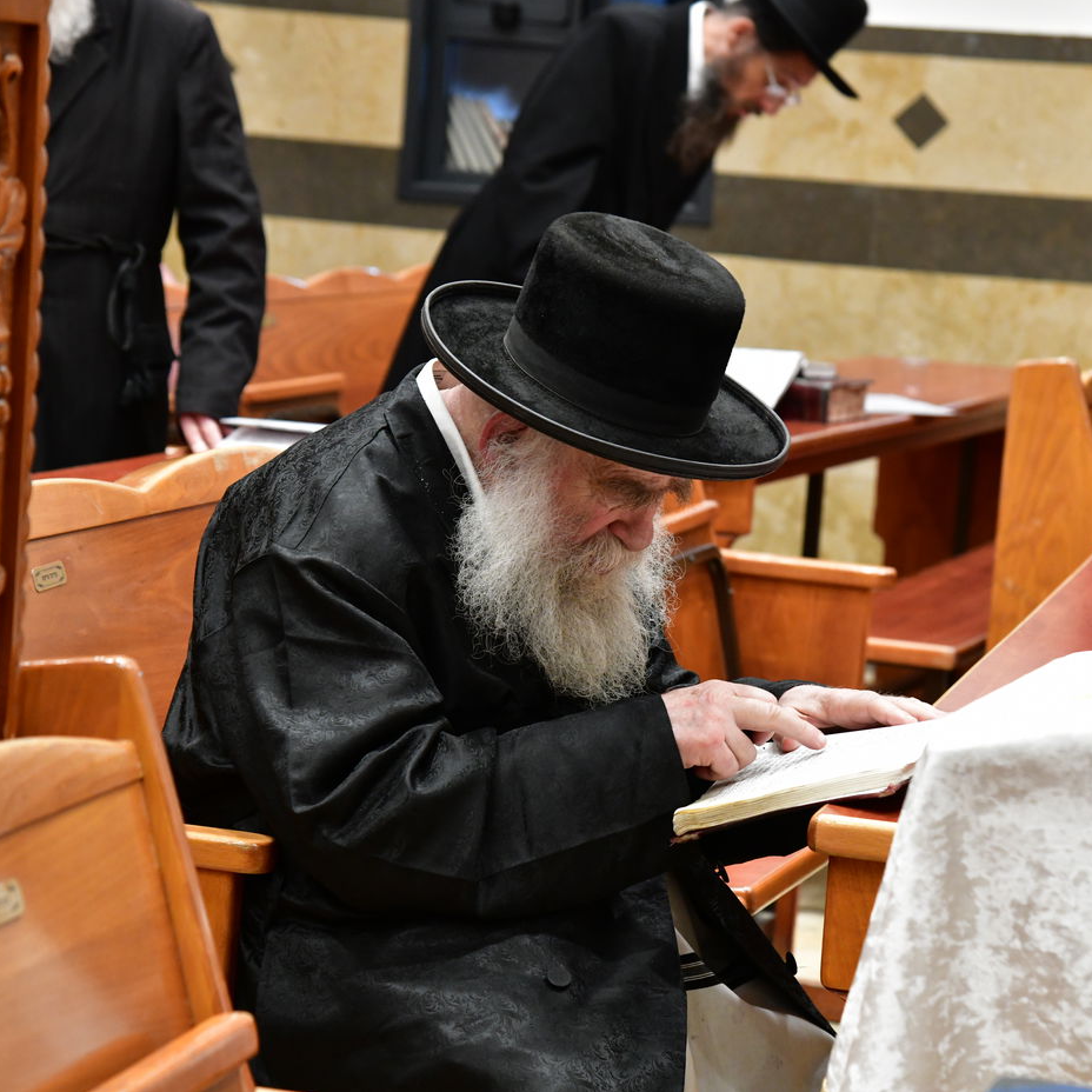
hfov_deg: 14.8
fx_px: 4211
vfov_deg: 14.8
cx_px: 591
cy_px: 545
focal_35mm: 118
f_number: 5.6
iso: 3200
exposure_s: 1/100
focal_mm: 92
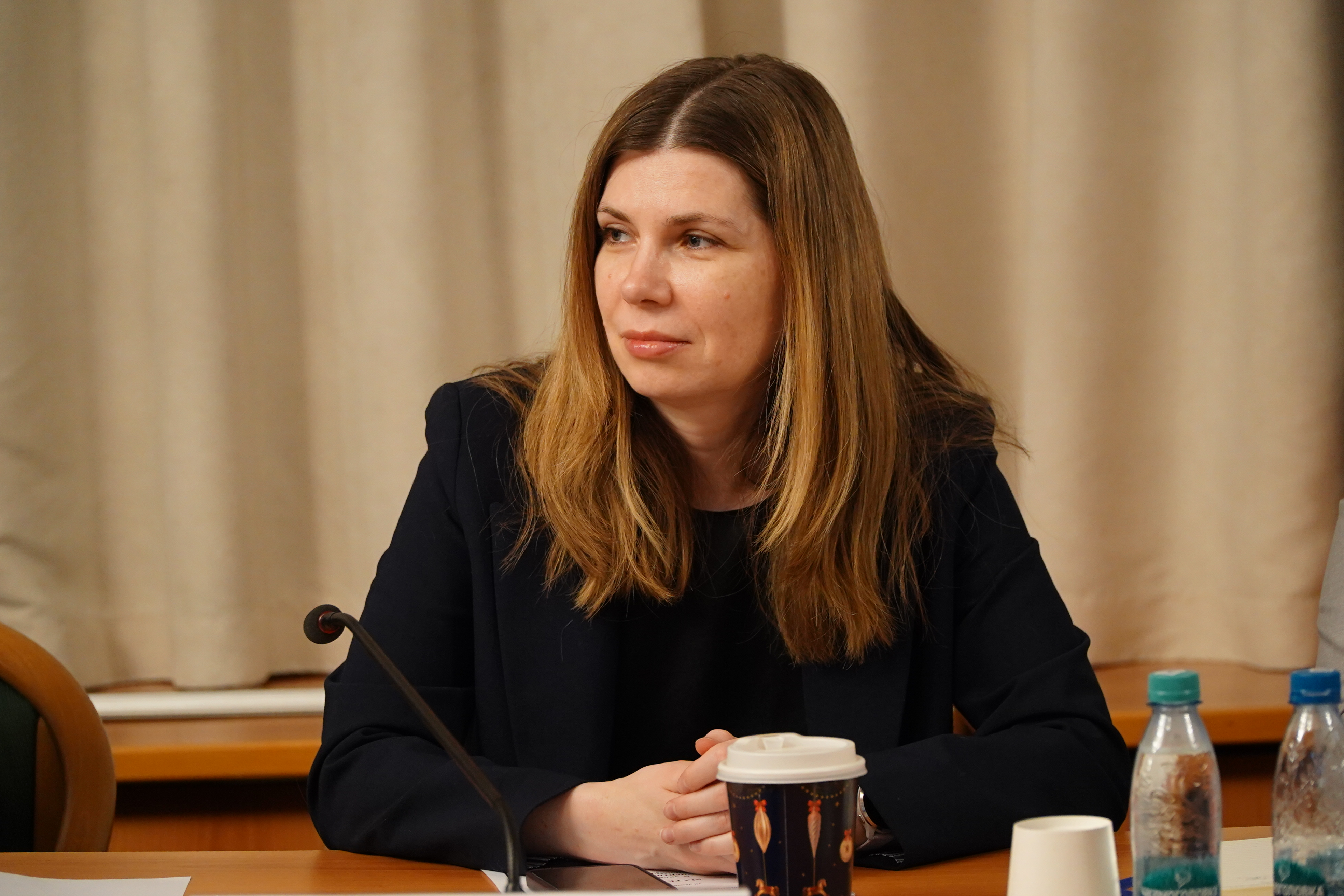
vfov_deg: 11.1
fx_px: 4629
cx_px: 672
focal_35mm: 124
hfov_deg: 16.5
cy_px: 448
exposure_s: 1/100
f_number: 4
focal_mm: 83
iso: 2000
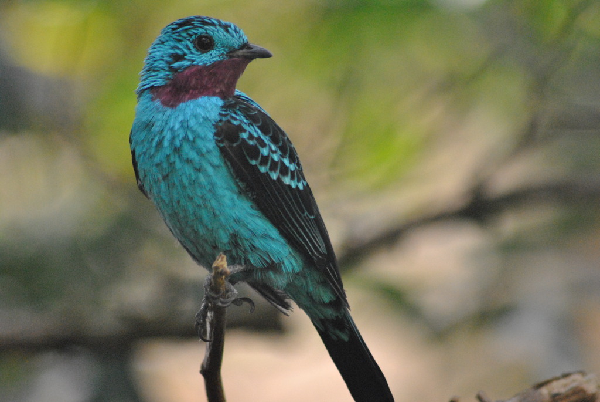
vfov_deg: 3.1
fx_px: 7507
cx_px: 300
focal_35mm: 450
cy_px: 201
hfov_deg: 4.6
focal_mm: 300
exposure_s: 1/320
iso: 1600
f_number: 5.6
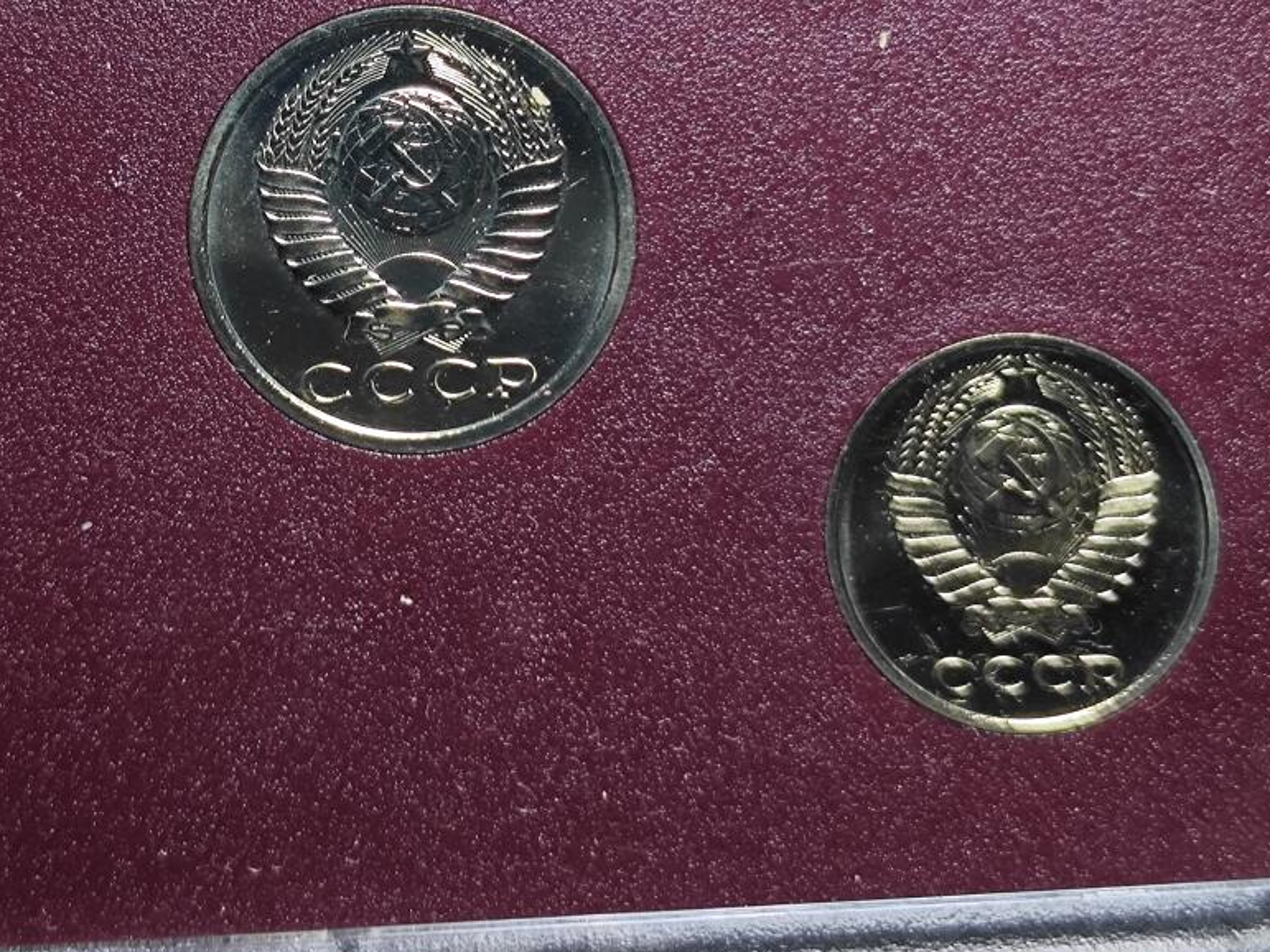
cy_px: 100
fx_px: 3265
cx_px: 427
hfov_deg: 21.9
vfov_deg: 16.4
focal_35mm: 89
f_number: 1.6
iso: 125
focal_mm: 5.84
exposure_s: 1/74.2
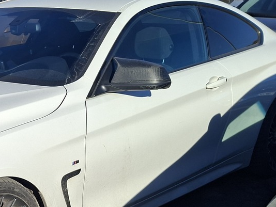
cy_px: 115
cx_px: -47
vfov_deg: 23.7
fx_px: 495
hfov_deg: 27.7
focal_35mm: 62
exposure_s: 1/2786
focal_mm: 5.54
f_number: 1.8
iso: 50
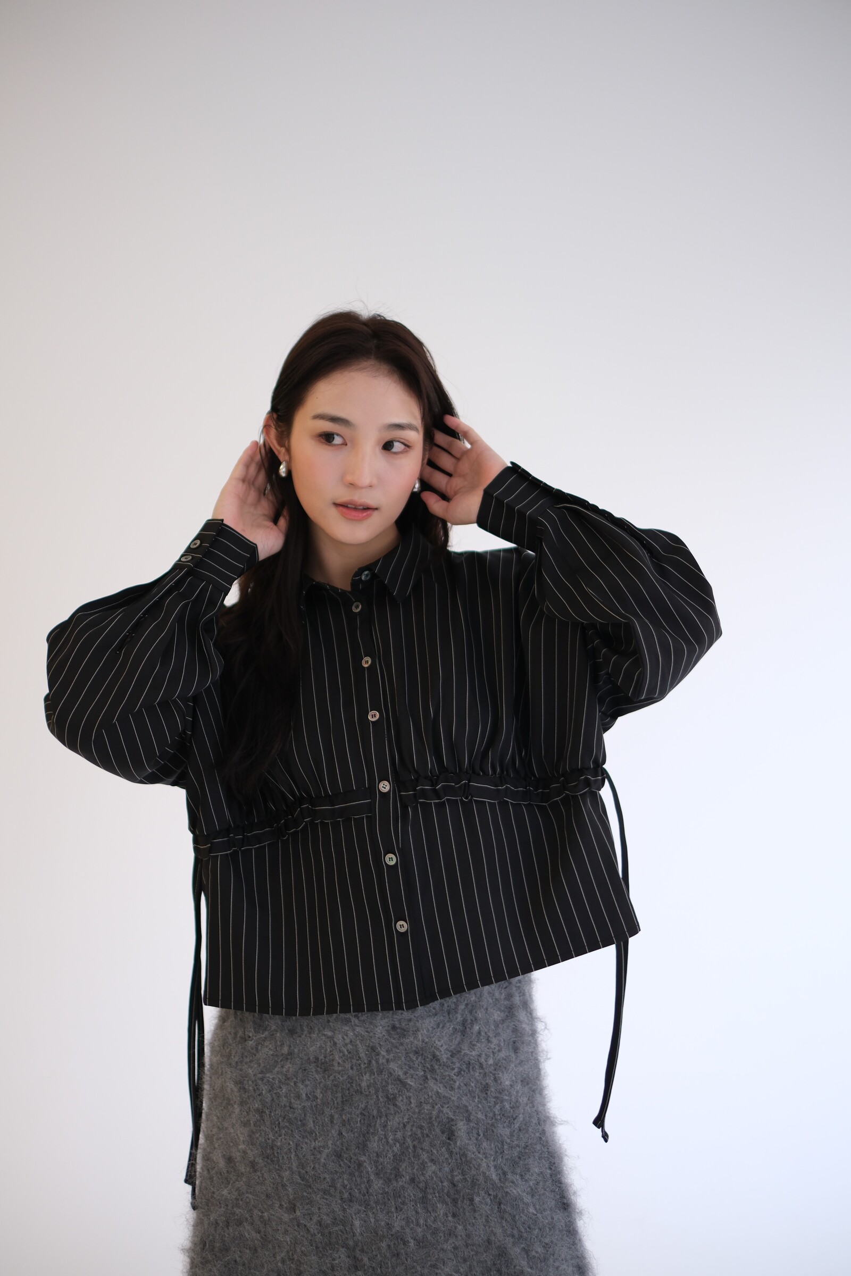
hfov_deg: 37.9
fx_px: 1241
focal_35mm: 35
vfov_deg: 54.4
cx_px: 426
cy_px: 638
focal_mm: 23
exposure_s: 1/250
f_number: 1.4
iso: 250
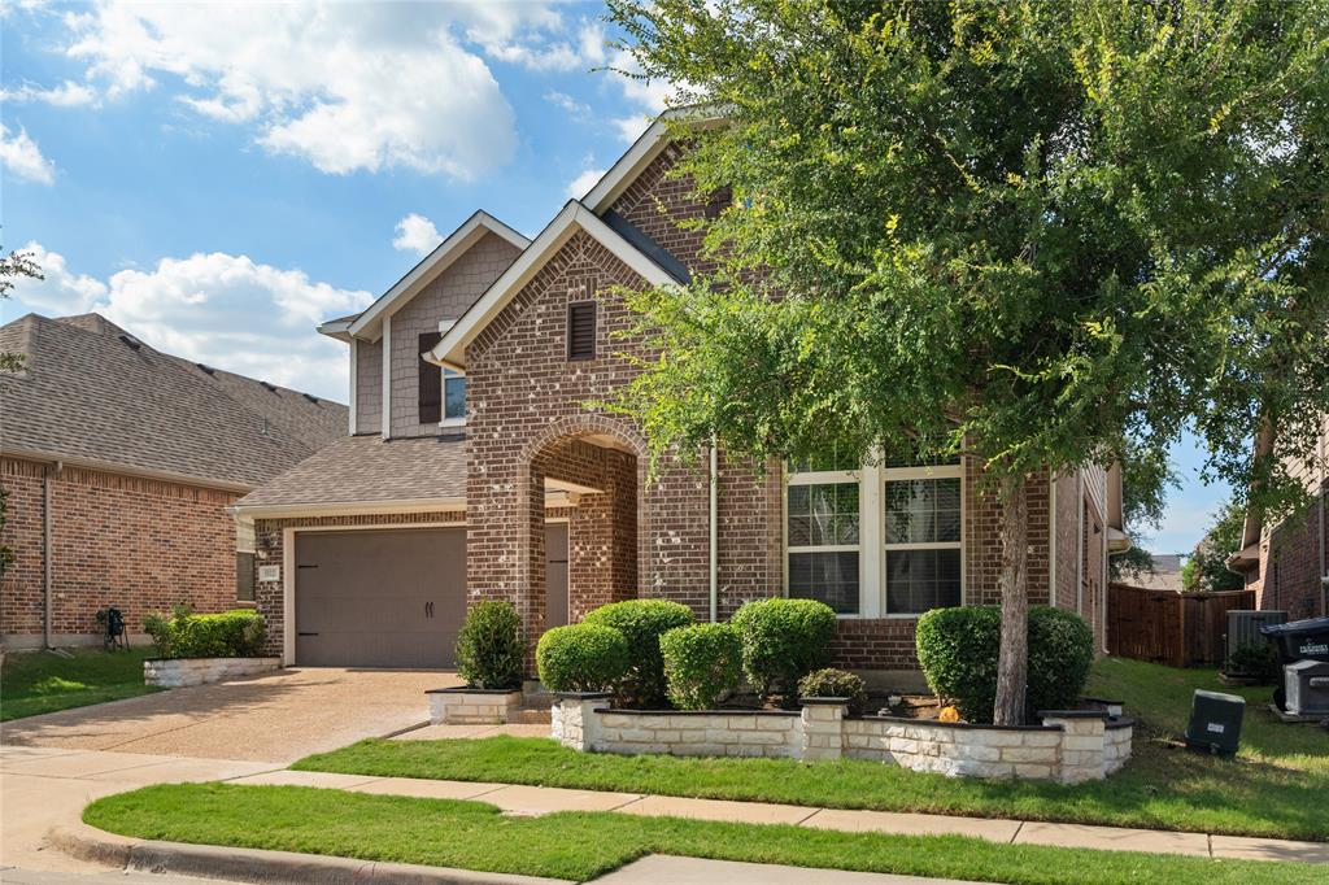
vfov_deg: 39.9
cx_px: 664
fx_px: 1218
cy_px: 442
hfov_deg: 57.2
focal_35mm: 33
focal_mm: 33
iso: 800
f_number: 8
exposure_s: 1/400
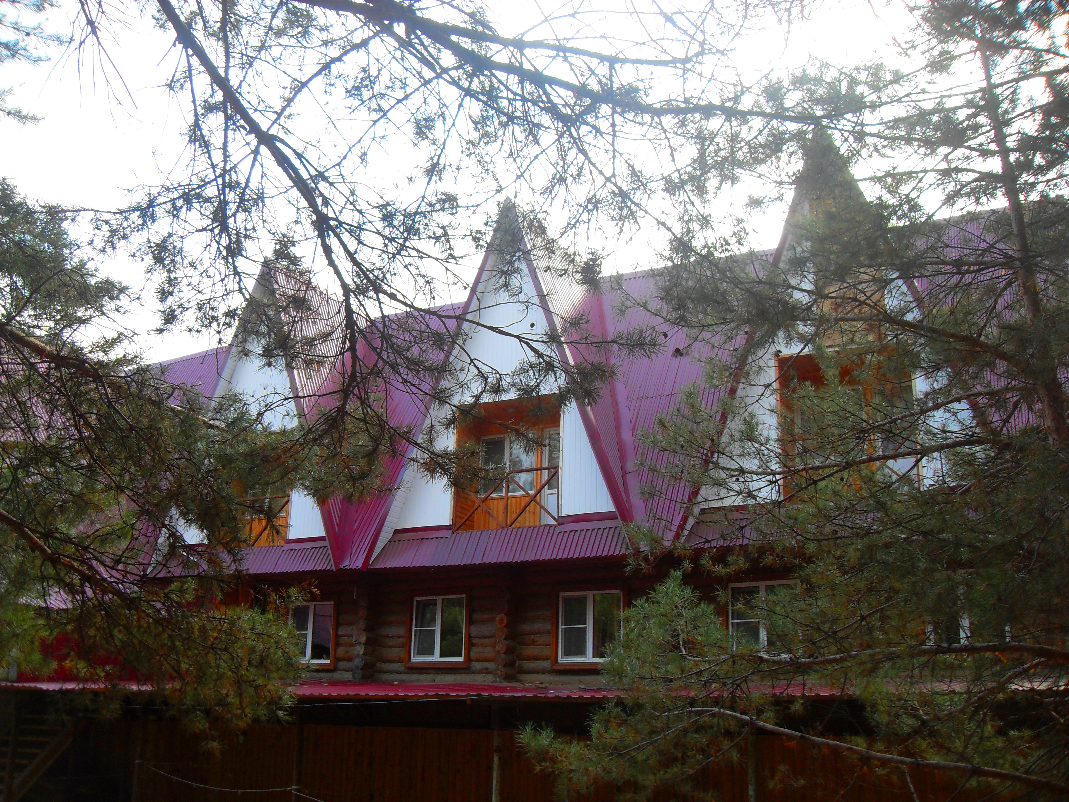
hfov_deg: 54.0
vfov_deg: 41.8
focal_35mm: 34
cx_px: 534
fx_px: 1050
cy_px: 401
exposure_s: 1/125
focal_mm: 6.3
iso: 80
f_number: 2.8
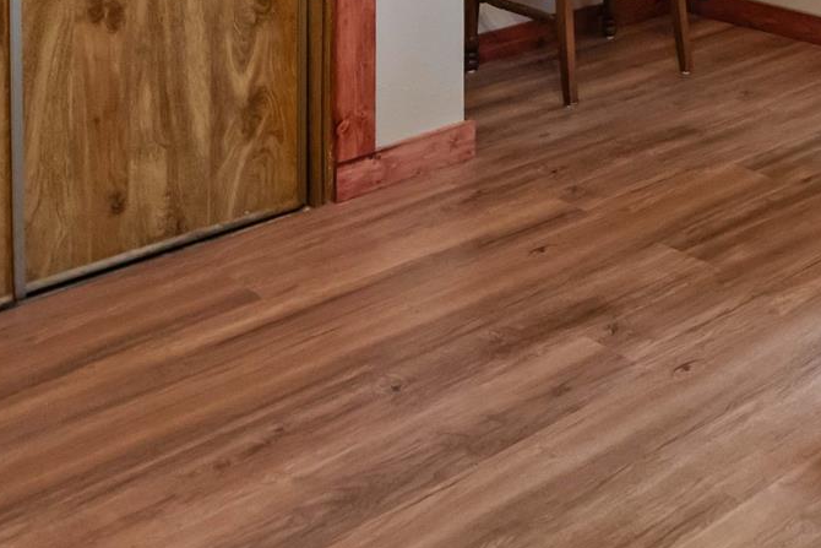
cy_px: -272
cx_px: 1008
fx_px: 1254
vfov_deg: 20.9
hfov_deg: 30.3
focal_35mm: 55
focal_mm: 12
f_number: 9
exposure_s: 1/4
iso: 500
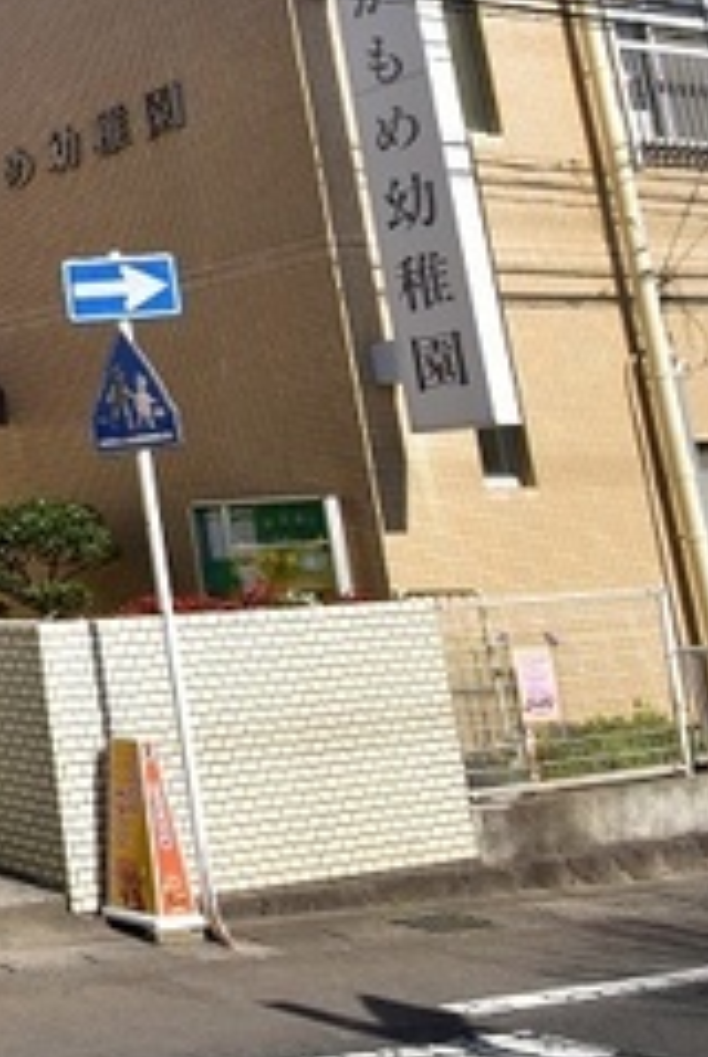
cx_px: -566
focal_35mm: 47
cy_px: 265
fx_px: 1382
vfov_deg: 40.7
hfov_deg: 20.4
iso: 160
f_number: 4.5
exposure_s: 1/1250
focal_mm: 10
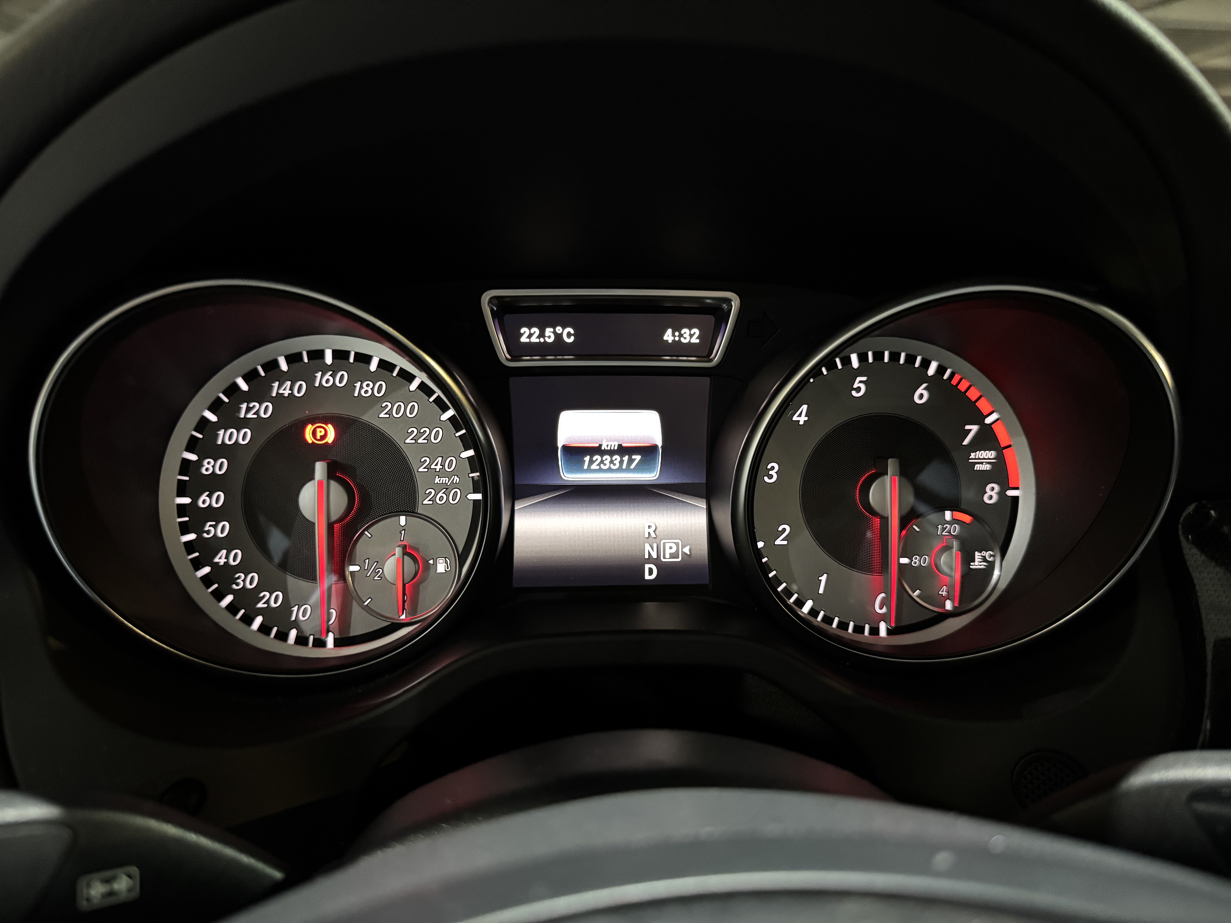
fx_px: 853
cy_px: 462
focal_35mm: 24
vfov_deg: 56.8
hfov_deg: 71.6
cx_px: 616
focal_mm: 6.76
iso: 1600
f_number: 1.78
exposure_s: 1/25
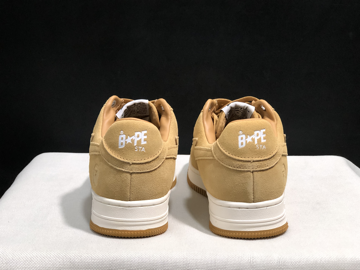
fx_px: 593
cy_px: 135
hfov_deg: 33.8
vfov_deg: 25.7
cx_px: 180
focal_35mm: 57
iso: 125
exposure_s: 1/30
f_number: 2.8
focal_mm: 6.6
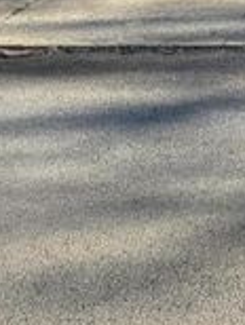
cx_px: 414
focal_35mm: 83
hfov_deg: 15.7
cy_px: -218
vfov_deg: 19.2
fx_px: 781
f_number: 1.78
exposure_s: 1/1980
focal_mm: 6.76
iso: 80
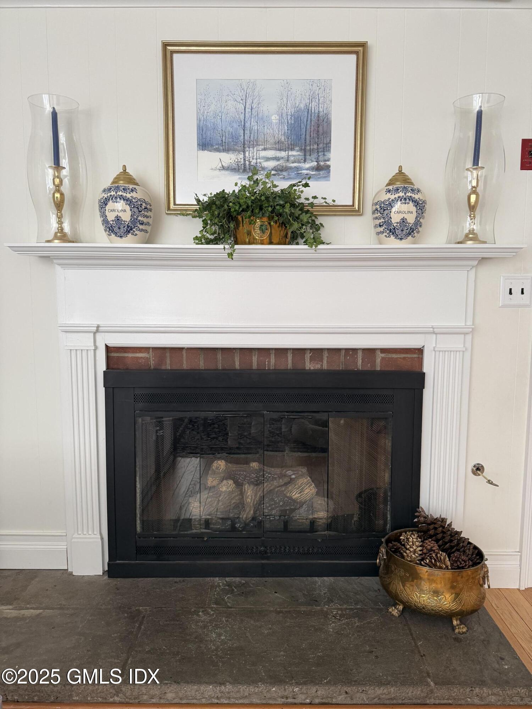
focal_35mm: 24
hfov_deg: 56.8
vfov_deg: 71.6
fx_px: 492
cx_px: 266
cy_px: 354
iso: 160
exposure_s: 1/120
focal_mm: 6.76
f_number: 1.78
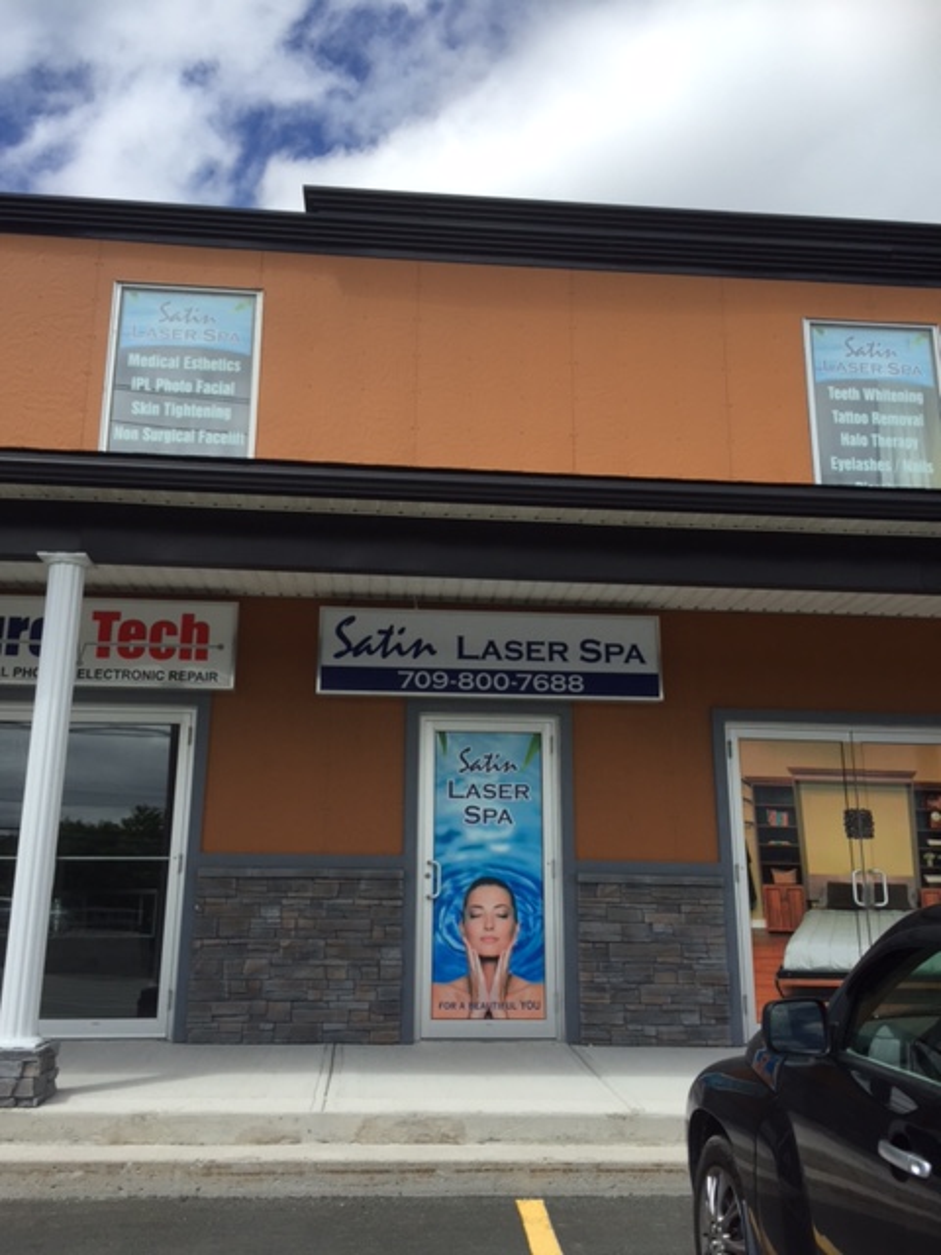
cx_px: 470
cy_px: 628
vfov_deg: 61.7
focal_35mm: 29
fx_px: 1051
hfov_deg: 48.2
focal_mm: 4.15
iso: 32
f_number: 2.2
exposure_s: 1/1980
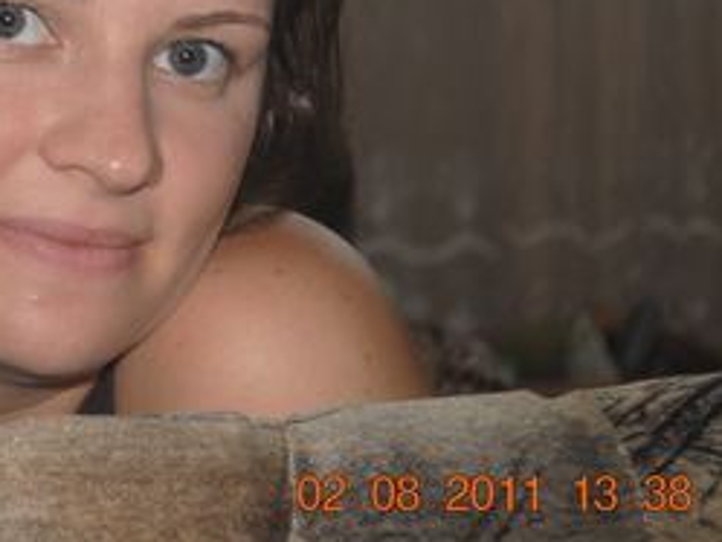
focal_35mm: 175
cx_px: 46
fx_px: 3653
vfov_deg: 8.5
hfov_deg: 11.2
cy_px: 41
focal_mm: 55
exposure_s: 1/60
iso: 200
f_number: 5.6
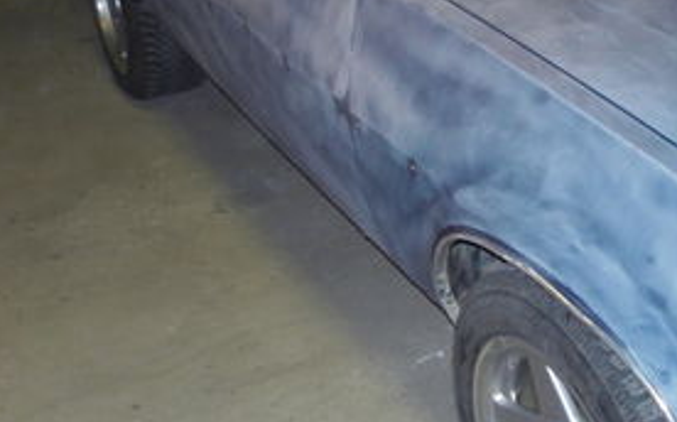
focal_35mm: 59
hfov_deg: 31.2
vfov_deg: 21.7
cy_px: 91
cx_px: 721
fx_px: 1088
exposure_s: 1/40
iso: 100
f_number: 2.8
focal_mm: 4.3
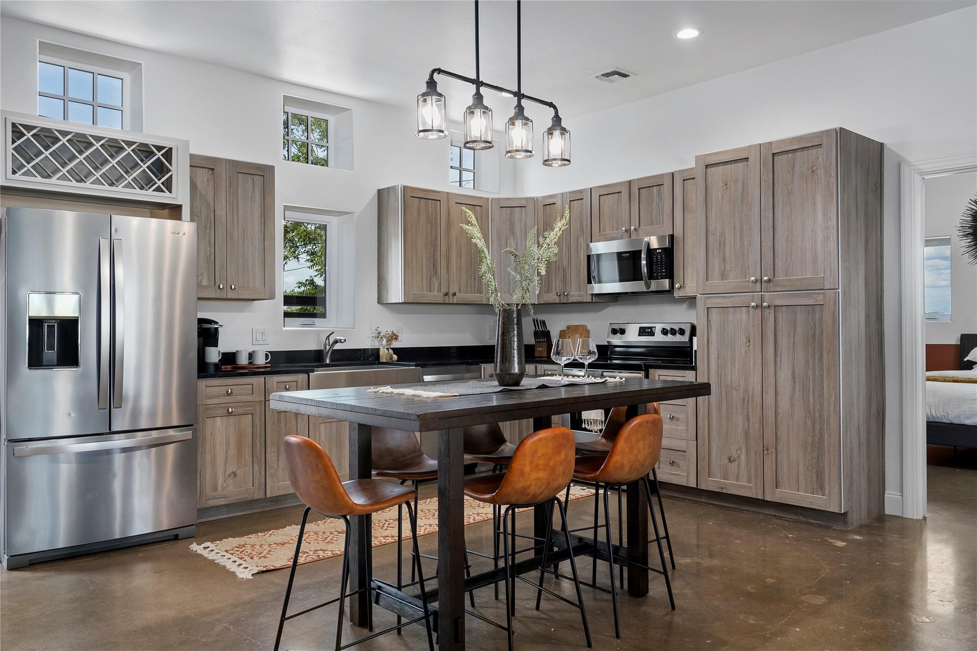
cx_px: 488
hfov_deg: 69.4
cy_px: 326
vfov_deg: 49.5
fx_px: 706
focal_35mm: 26
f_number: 8
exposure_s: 1/5
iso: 400
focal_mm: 26
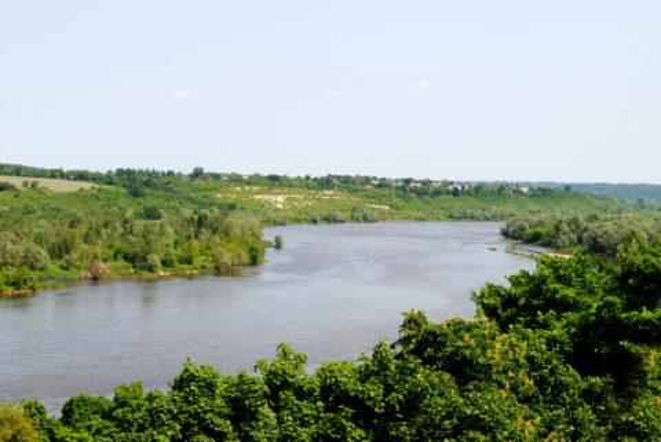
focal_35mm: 82
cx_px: 330
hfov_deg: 24.6
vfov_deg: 16.6
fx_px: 1516
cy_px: 221
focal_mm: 55
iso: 180
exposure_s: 1/250
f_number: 10
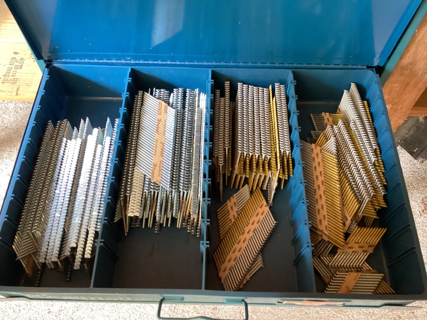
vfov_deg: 45.4
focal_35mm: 31
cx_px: 214
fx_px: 382
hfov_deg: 58.3
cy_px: 160
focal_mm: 3.3
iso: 400
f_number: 2.4
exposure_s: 1/40
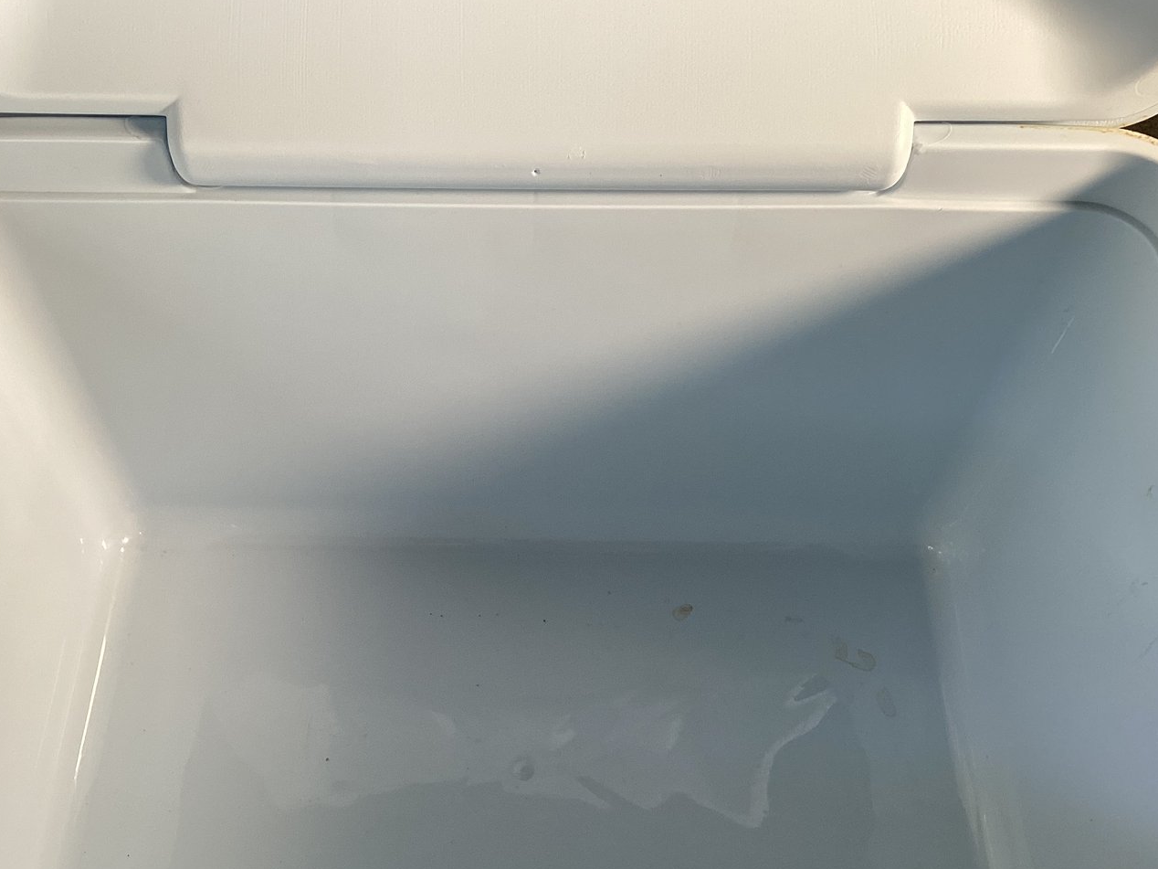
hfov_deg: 50.0
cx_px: 495
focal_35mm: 37
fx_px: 1238
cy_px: 478
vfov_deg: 38.6
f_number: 2.4
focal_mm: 3.3
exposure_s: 1/60
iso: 50
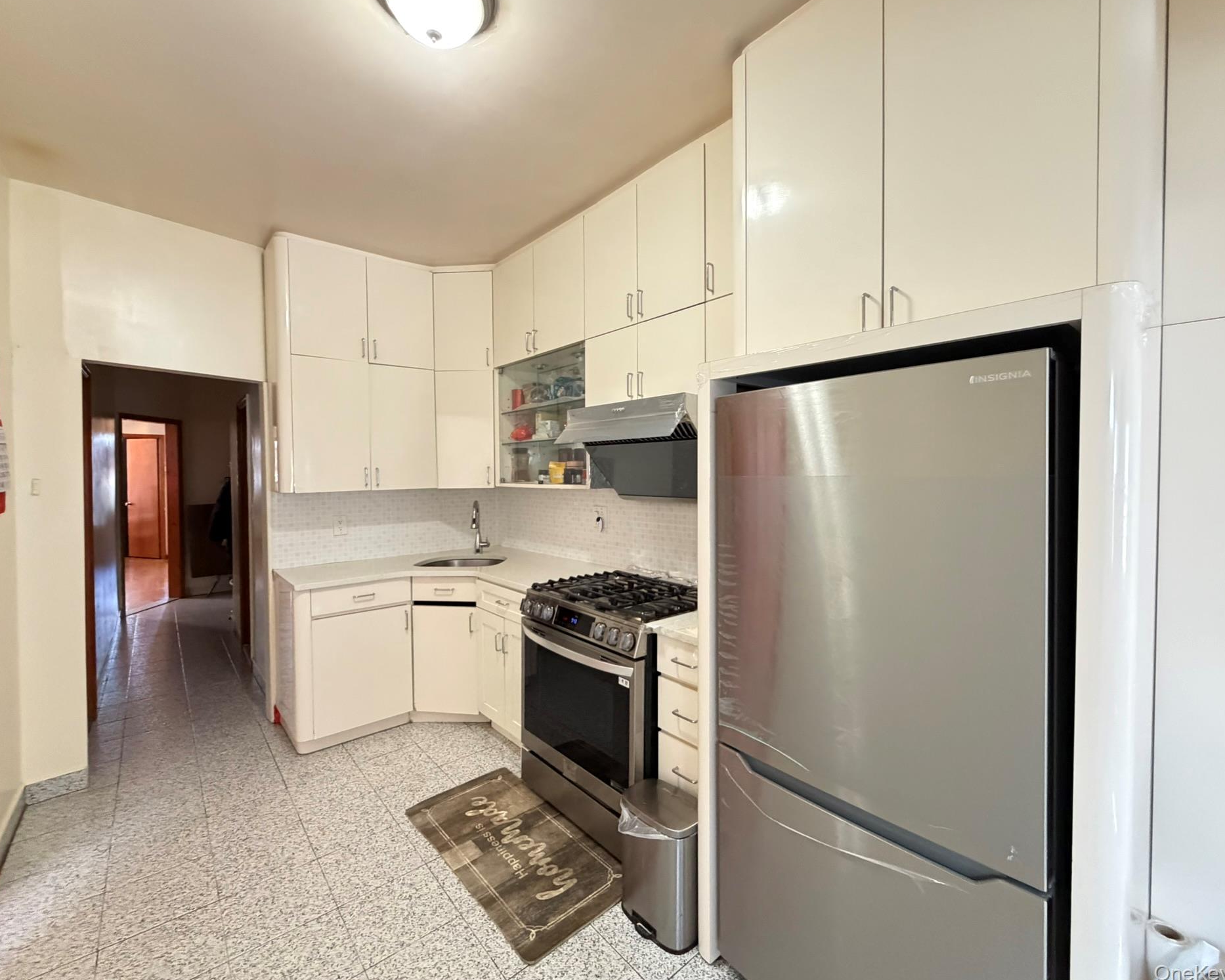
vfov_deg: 84.0
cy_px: 484
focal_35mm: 15
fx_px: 544
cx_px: 615
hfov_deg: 96.8
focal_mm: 2.22
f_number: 2.2
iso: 800
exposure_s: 1/60
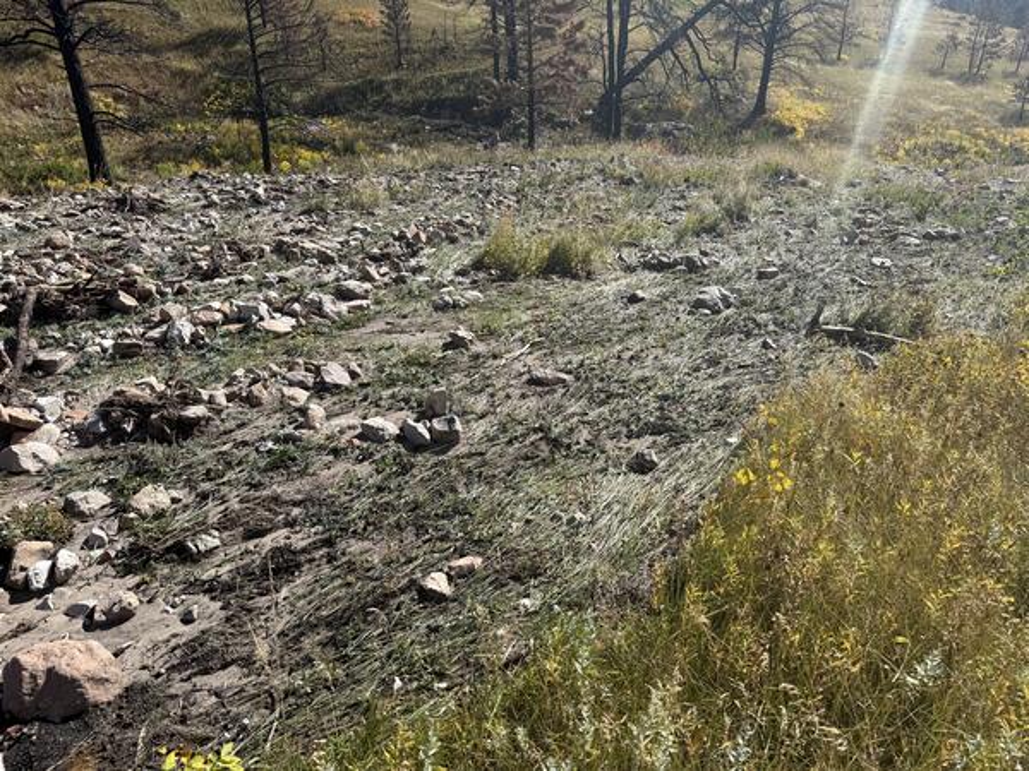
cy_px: 386
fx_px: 713
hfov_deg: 71.6
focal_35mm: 24
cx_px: 514
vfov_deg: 56.8
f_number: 1.78
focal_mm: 6.76
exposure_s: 1/3425
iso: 80
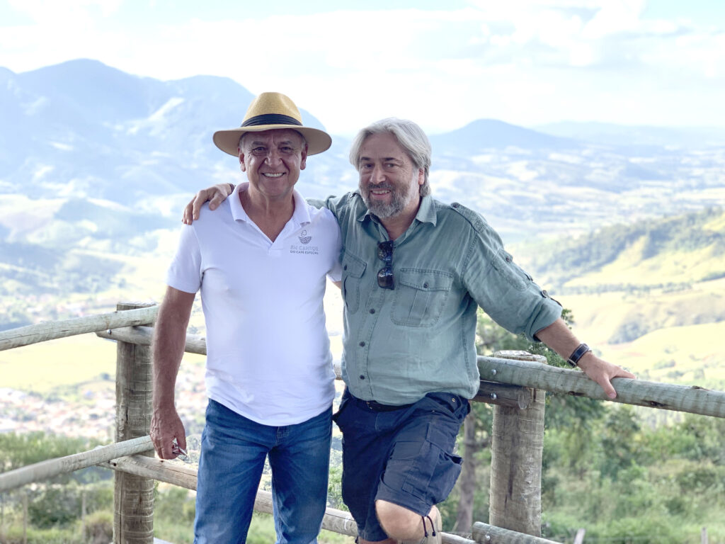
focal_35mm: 52
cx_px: 362
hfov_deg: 36.8
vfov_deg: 28.0
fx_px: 1089
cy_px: 272
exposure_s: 1/174
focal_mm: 6
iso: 16
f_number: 2.4
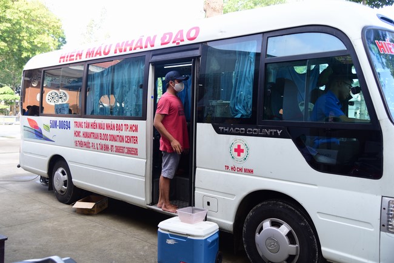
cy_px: 132
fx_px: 372
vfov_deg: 38.9
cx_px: 197
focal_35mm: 34
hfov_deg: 55.8
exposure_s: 1/100
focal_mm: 34
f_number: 4
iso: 125
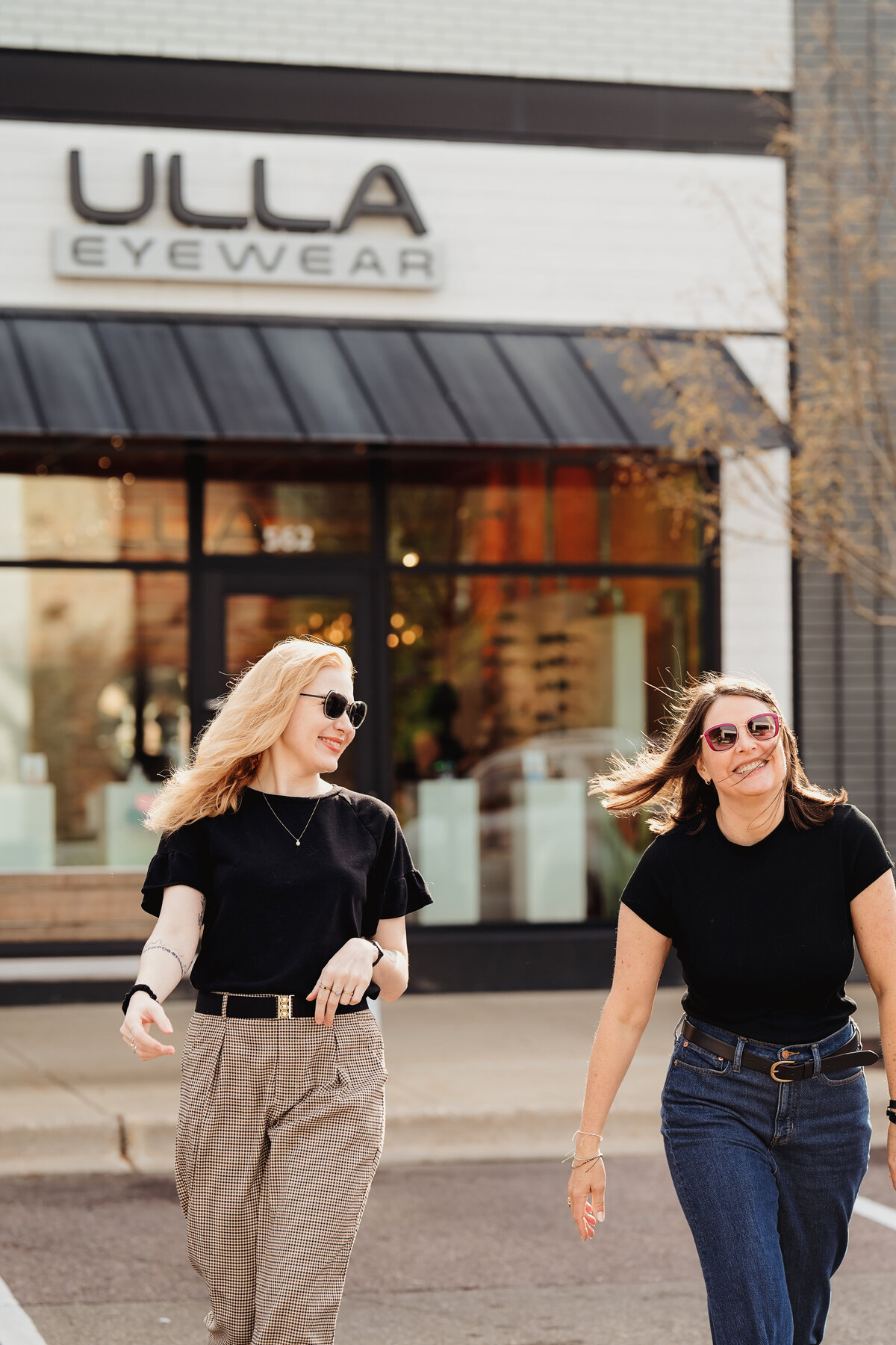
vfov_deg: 23.9
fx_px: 3173
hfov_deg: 16.1
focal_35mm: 85
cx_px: 448
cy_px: 672
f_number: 2.8
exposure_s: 1/1000
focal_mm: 85
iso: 200
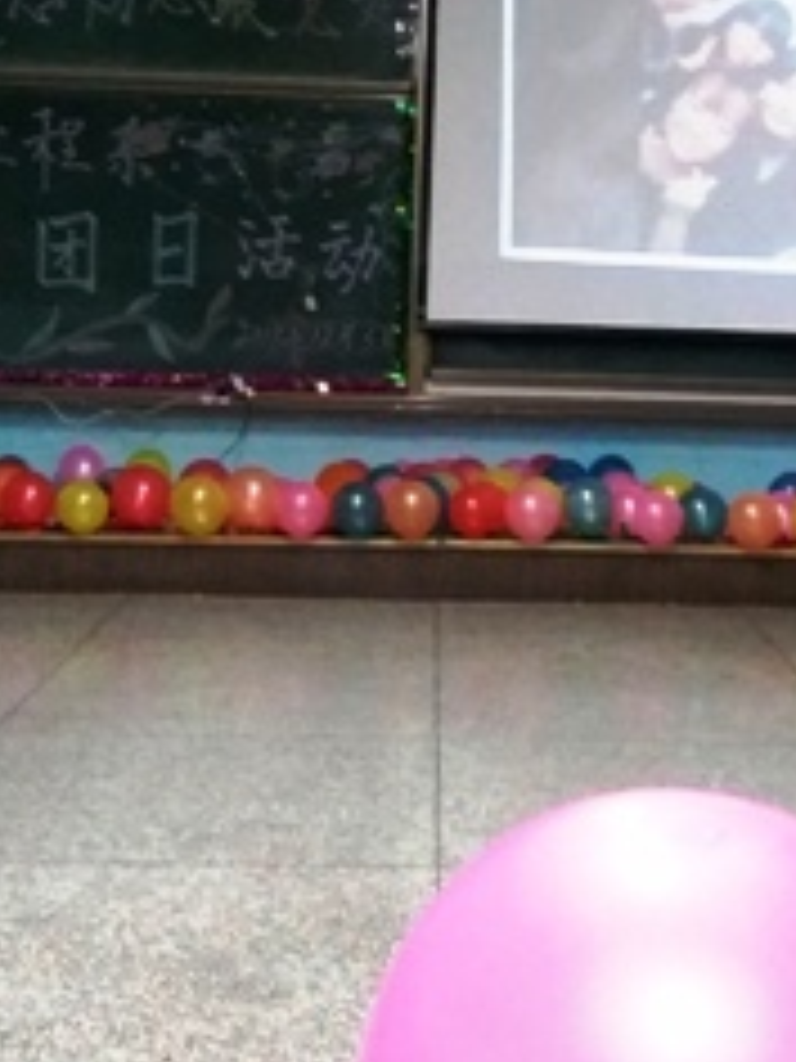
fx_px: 1870
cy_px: 320
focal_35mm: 61
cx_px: 497
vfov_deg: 31.3
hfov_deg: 24.0
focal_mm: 3.7
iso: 400
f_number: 1.9
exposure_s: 1/17
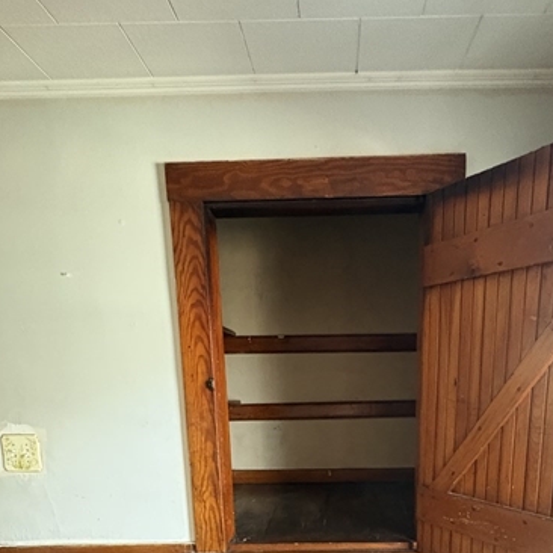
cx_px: 331
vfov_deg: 55.3
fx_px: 470
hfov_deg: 60.4
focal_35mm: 26
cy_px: 465
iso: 1000
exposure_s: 1/40
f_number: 2.2
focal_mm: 2.22
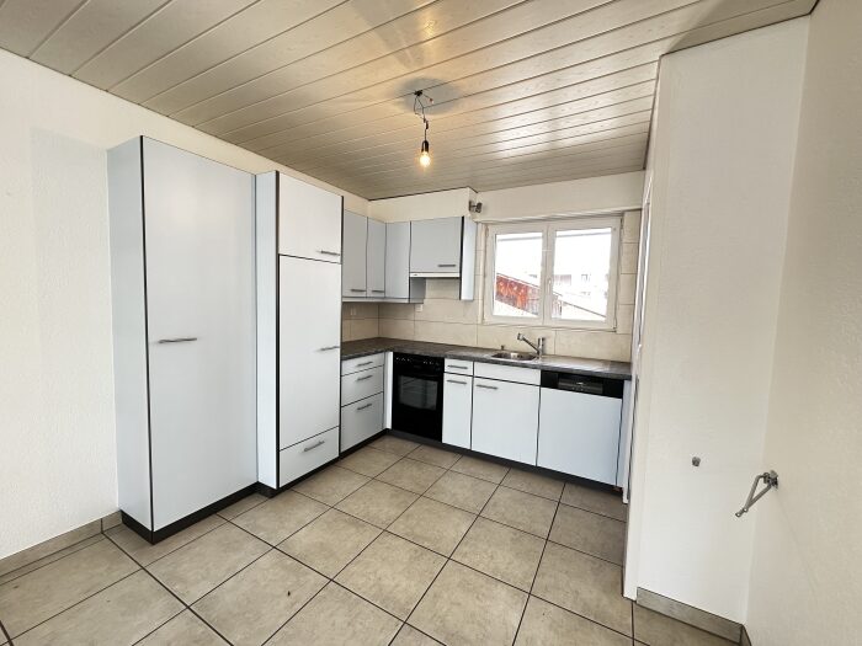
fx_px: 349
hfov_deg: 102.1
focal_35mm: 14
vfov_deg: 85.7
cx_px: 431
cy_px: 323
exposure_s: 1/50
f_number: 2.2
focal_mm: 2.22
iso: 200
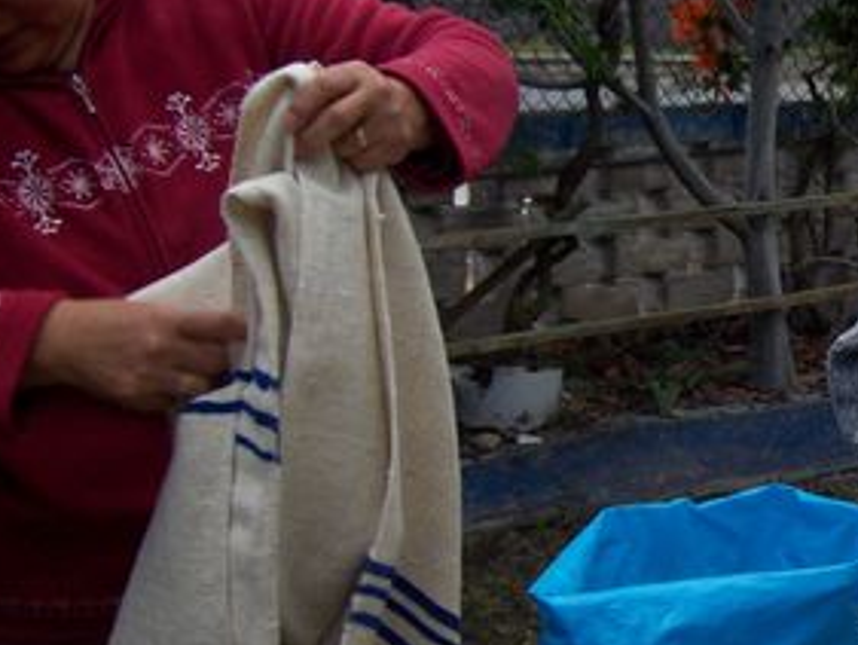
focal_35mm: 82
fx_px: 2033
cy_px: 459
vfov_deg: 17.9
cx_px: 879
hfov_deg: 22.8
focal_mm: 6
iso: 80
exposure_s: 1/167
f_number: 2.7
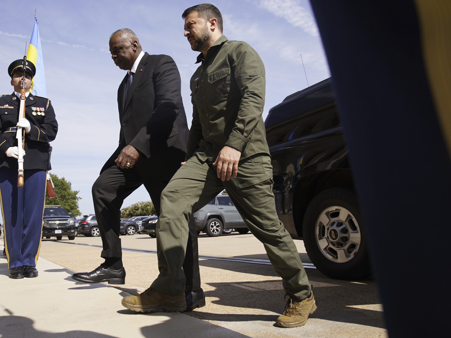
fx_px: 365
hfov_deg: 62.9
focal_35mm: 28
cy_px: 157
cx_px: 179
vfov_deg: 49.7
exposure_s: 1/500
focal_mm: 24
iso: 125
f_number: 5.6
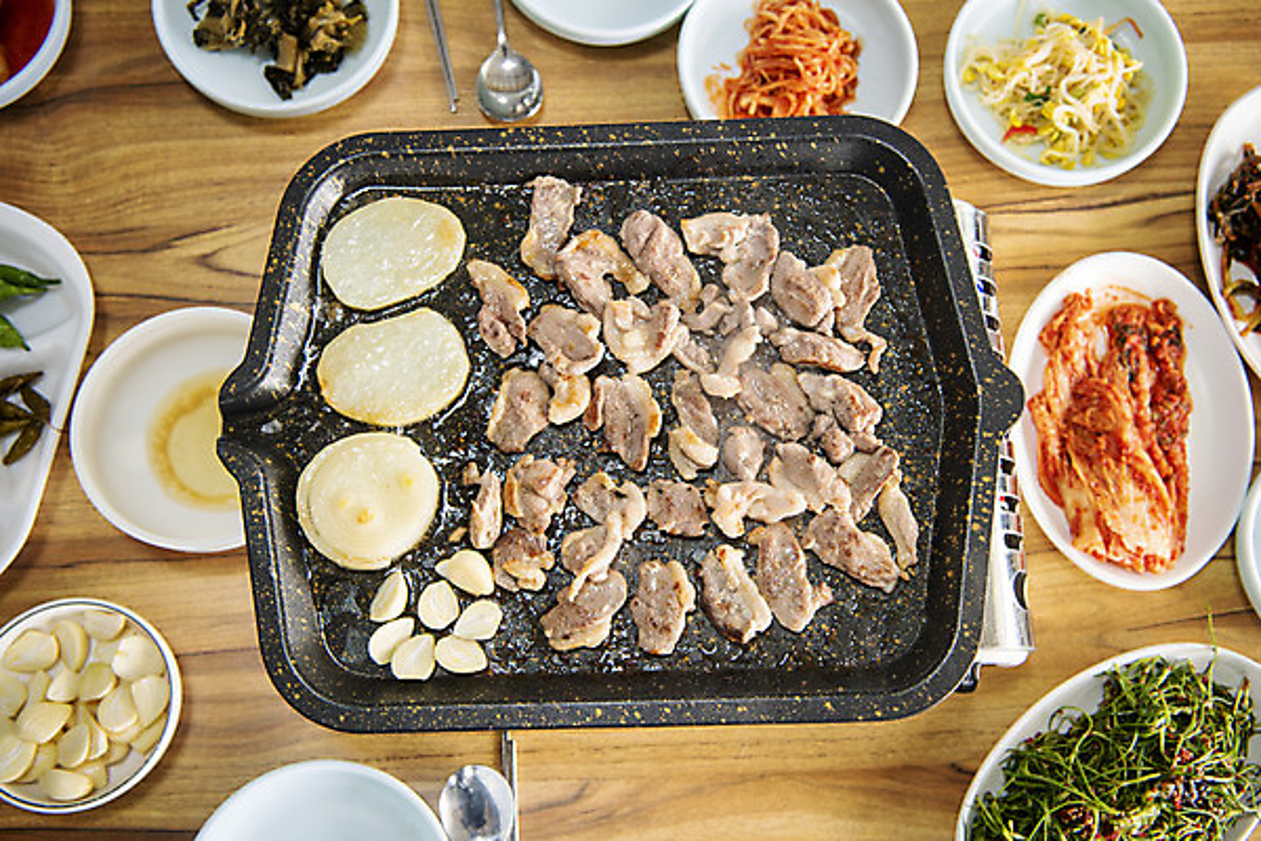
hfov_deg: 48.5
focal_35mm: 40
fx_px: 1401
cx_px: 630
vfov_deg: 33.4
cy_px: 420
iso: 400
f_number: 4
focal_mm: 40
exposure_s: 1/80
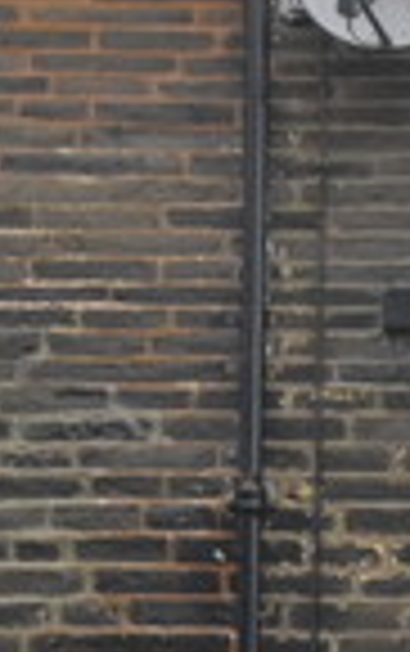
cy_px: 969
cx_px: 1059
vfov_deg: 9.4
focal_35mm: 216
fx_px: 3850
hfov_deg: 5.8
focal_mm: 20
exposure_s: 1/125
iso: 1800
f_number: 5.6
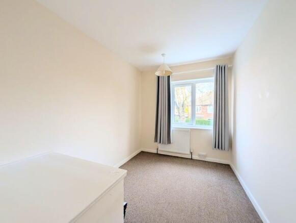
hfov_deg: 110.5
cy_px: 112
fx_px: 103
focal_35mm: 12
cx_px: 148
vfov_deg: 94.6
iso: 46
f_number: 1.7
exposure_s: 1/214
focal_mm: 2.02
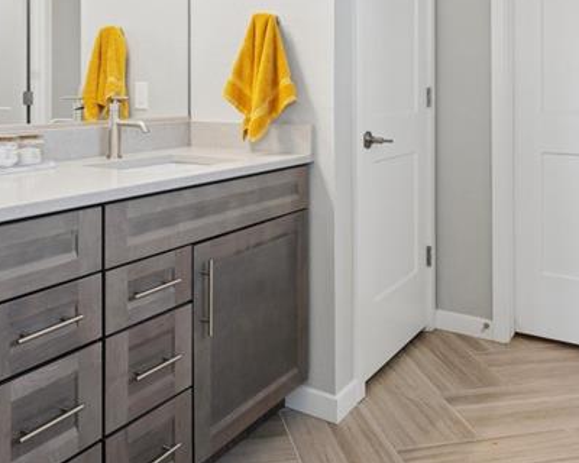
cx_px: 268
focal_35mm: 36
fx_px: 617
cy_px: 91
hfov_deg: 50.2
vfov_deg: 39.5
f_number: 11
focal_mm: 15
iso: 100
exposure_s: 1/4
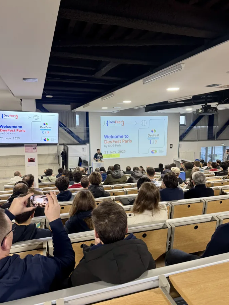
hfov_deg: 51.4
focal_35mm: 27
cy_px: 147
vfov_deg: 65.3
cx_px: 120
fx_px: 238
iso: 500
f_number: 1.78
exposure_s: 1/60
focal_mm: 6.76
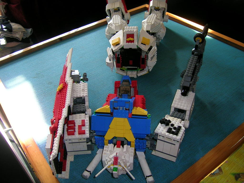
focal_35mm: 35
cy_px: 92
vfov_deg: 40.7
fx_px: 247
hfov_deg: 52.6
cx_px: 122
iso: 50
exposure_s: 1/30
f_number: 2.8
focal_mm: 5.4
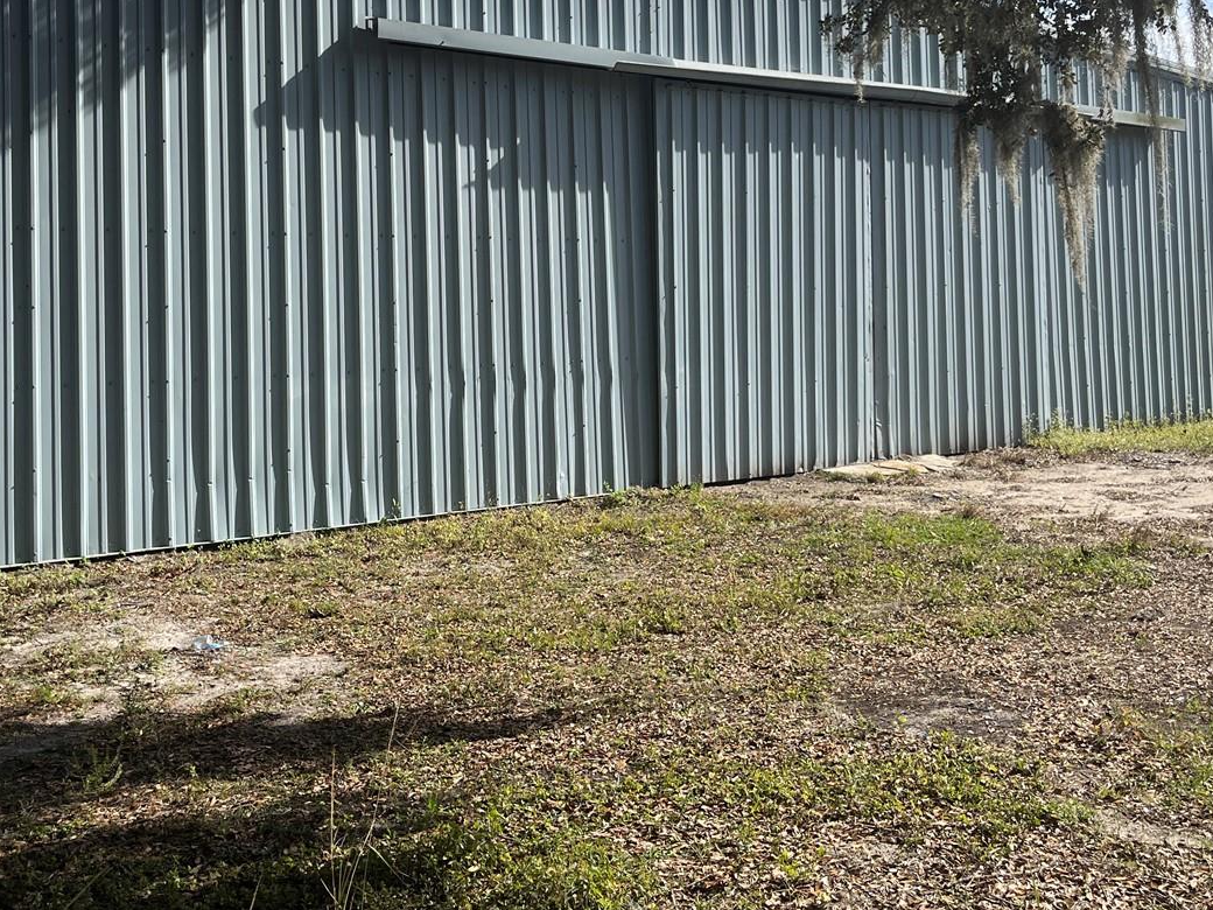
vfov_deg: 35.4
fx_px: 1402
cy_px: 268
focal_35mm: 40
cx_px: 611
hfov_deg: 46.8
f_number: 1.6
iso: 50
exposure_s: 1/2755
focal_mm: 5.1
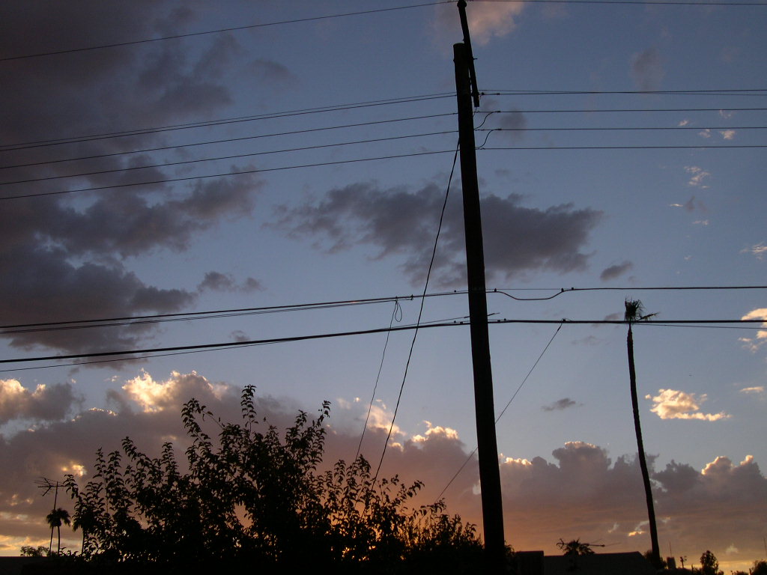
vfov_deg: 37.7
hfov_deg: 49.0
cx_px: 384
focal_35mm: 38
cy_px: 288
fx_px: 842
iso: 100
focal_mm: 8
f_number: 7.6
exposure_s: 1/91.4
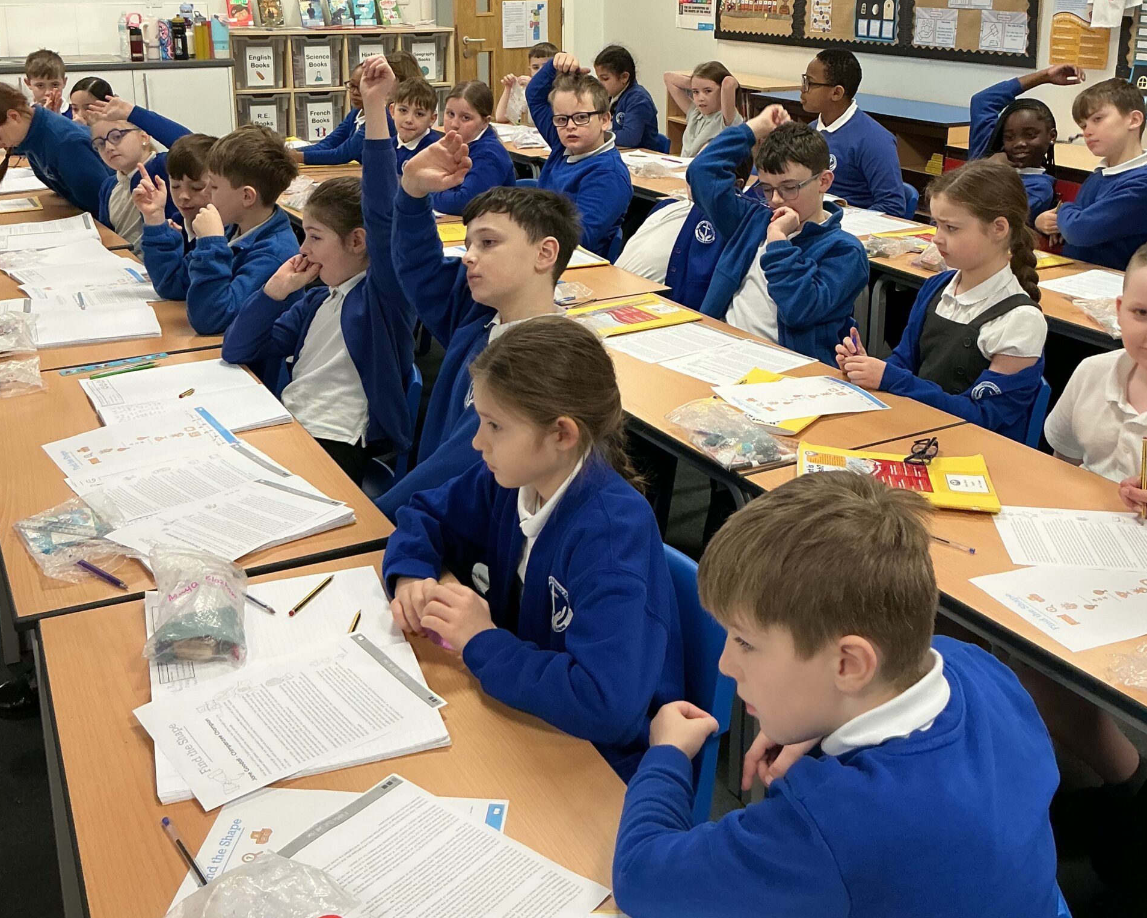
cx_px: 574
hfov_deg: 47.9
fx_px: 1290
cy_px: 277
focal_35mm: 38
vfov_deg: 38.5
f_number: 1.8
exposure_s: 1/60
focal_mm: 3
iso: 100
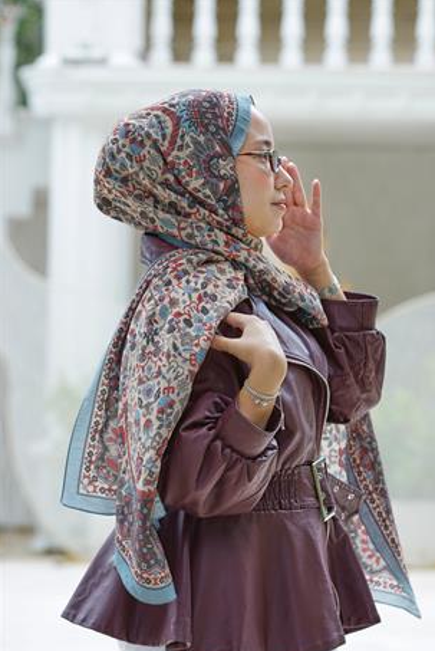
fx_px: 2315
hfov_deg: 10.7
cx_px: 221
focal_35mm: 128
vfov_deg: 16.0
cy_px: 329
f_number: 5.6
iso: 200
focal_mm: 125
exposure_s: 1/100
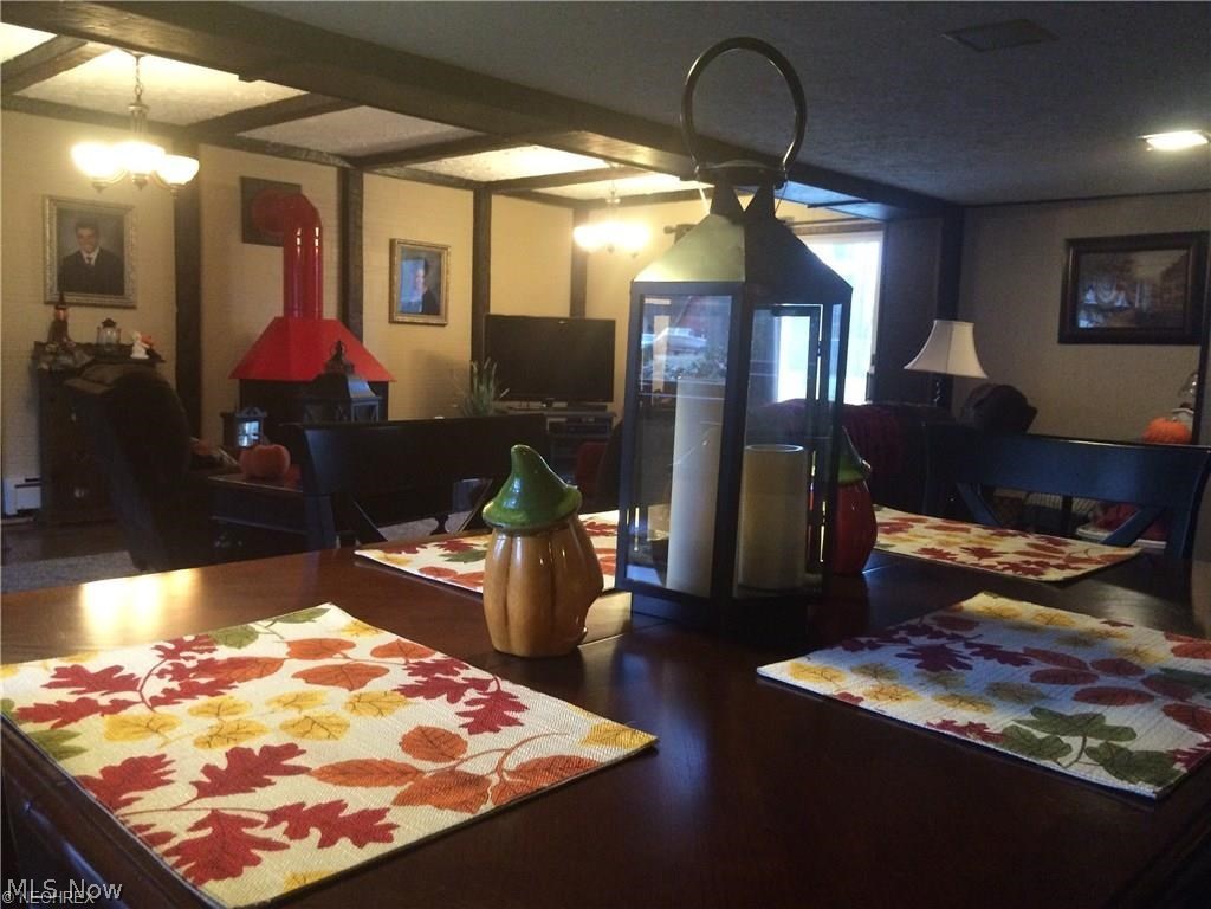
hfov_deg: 61.7
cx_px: 606
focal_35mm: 29
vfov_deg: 48.2
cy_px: 454
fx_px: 1015
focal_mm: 4.15
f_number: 2.2
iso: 320
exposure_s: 1/17
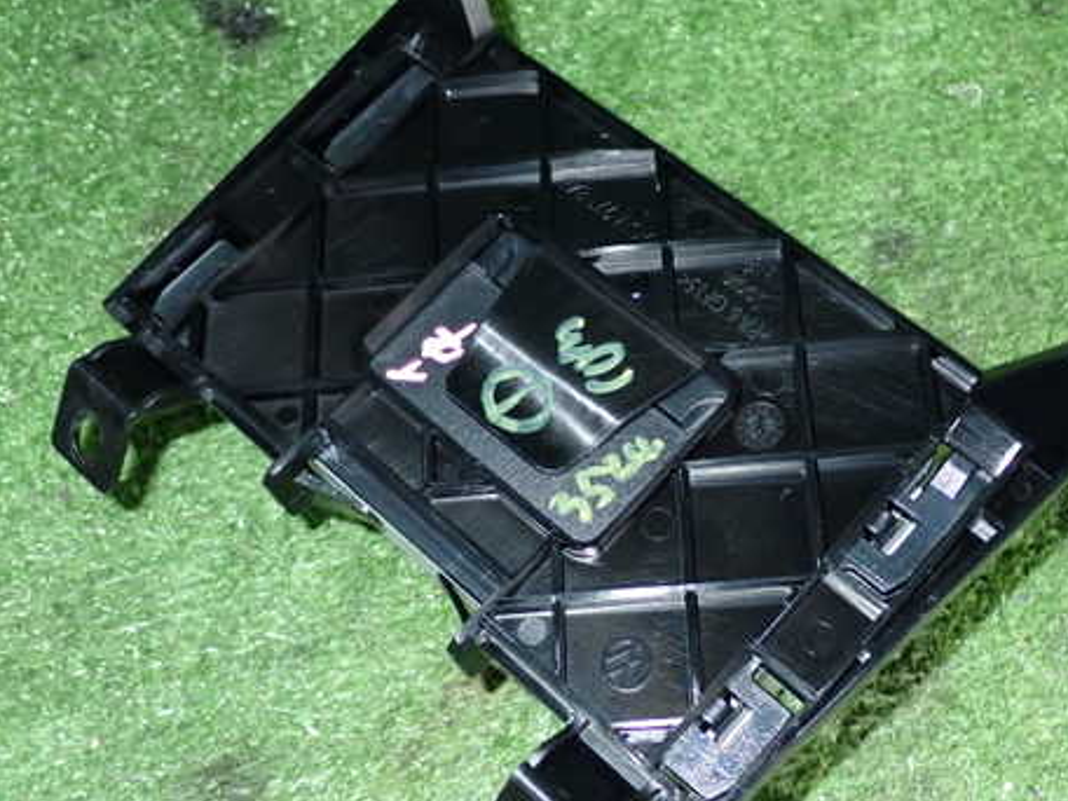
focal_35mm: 50
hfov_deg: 38.0
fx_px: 1543
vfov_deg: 29.1
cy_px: 354
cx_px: 658
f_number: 8
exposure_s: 1/40
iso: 500
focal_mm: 6.83
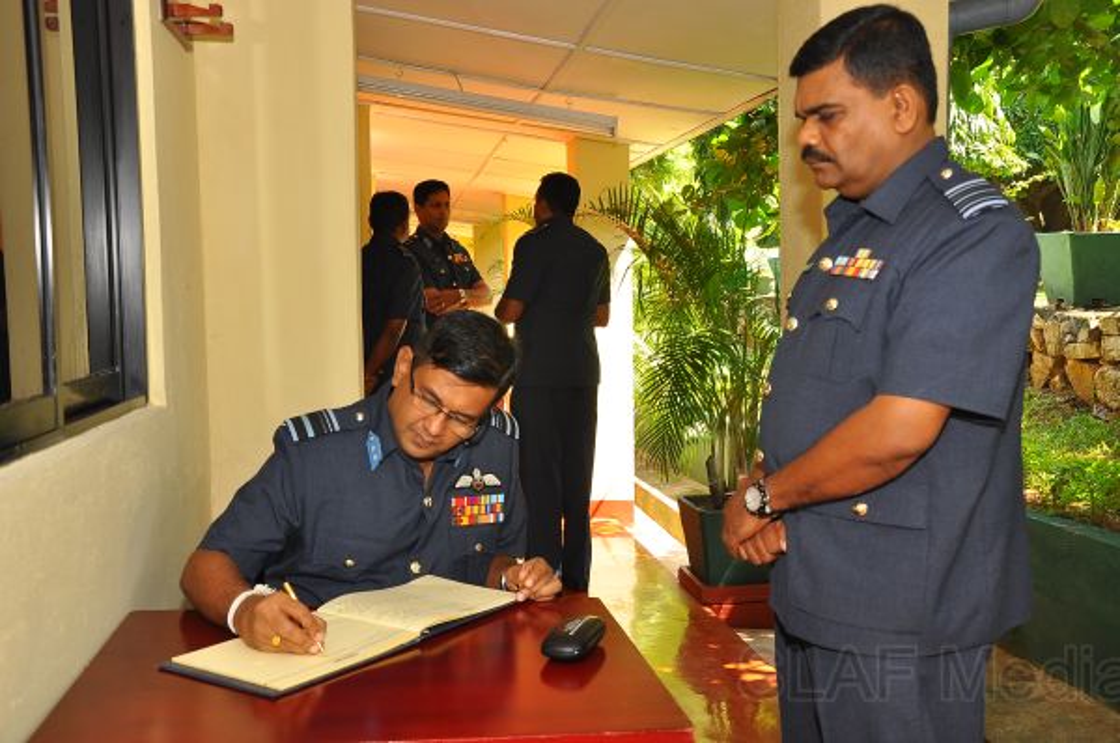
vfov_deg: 35.4
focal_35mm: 38
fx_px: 1165
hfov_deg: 51.4
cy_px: 372
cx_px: 560
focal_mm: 25
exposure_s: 1/60
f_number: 8
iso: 250
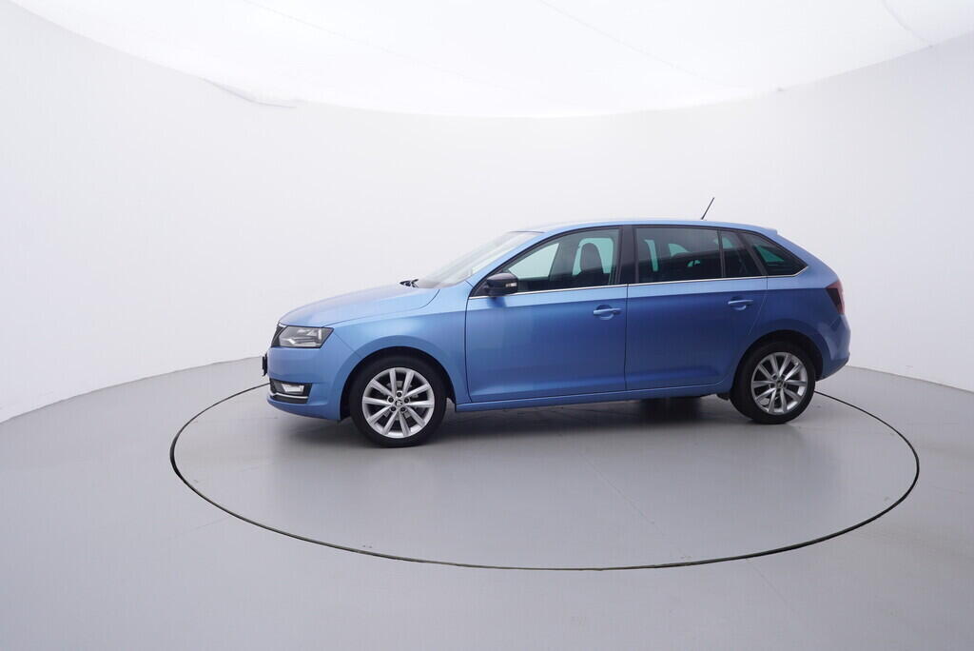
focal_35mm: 22
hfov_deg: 77.3
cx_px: 487
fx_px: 609
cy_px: 326
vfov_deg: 56.2
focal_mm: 15
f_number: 5
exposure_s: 1/80
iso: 200
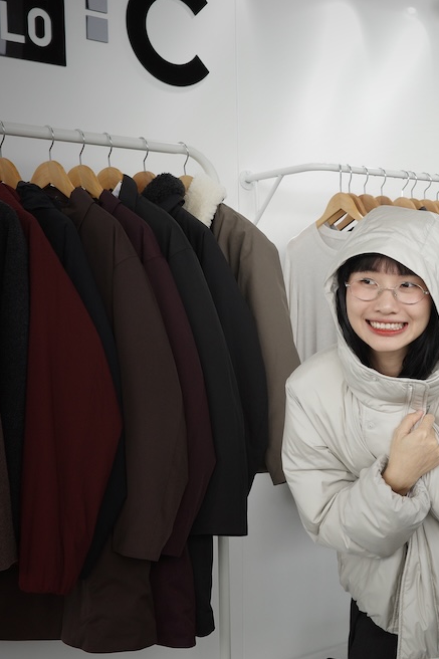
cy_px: 330
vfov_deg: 32.9
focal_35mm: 61
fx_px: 1116
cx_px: 438
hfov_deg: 21.5
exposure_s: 1/250
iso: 400
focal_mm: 26
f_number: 4.5
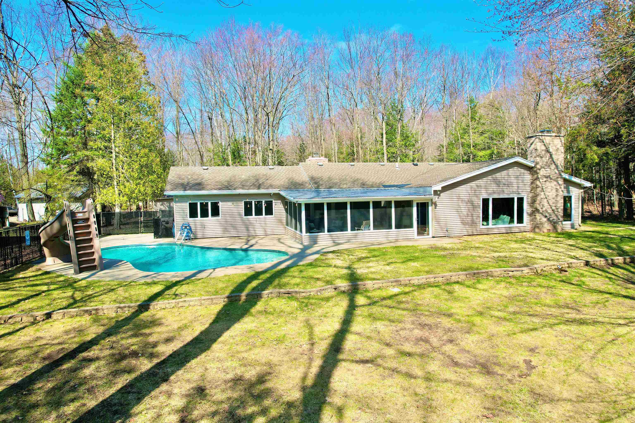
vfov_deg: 57.2
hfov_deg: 78.6
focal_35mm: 22
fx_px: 388
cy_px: 212
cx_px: 318
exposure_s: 1/1250
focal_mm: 8.38
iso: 100
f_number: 2.8
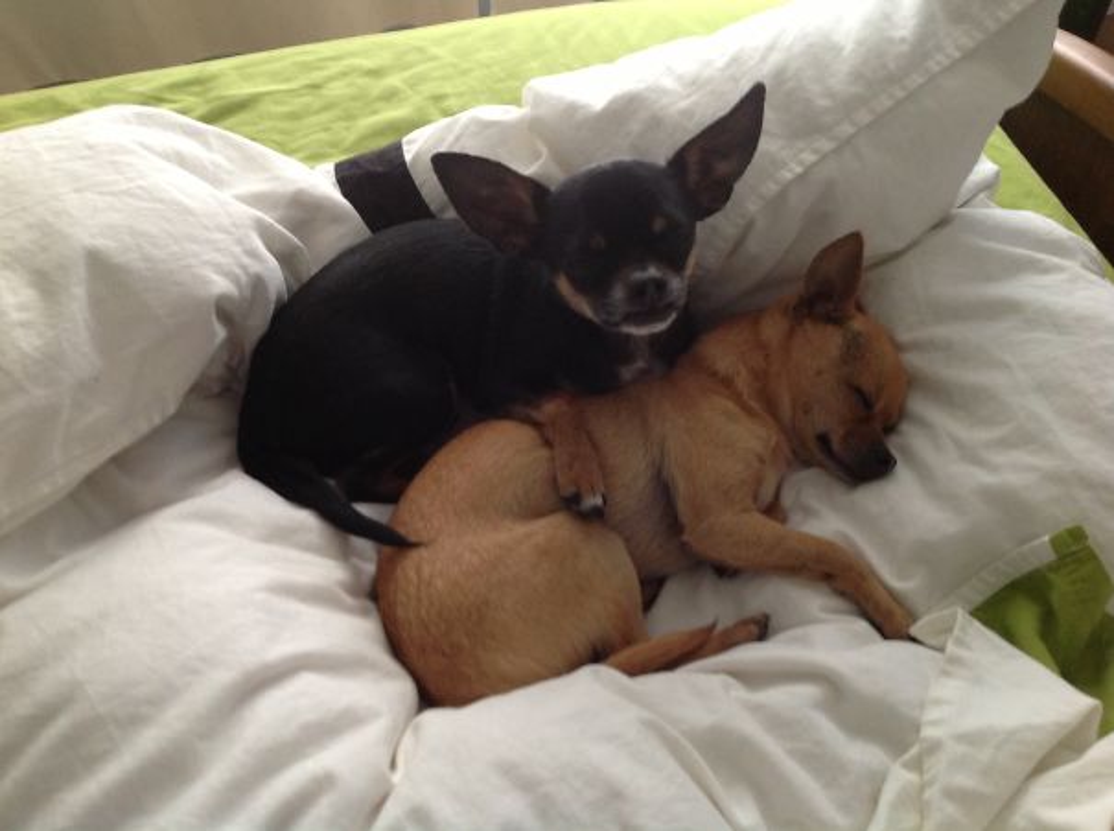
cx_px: 557
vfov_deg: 40.6
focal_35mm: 35
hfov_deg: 52.7
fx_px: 1124
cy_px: 416
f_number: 2.4
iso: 200
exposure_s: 1/15
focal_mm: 4.28
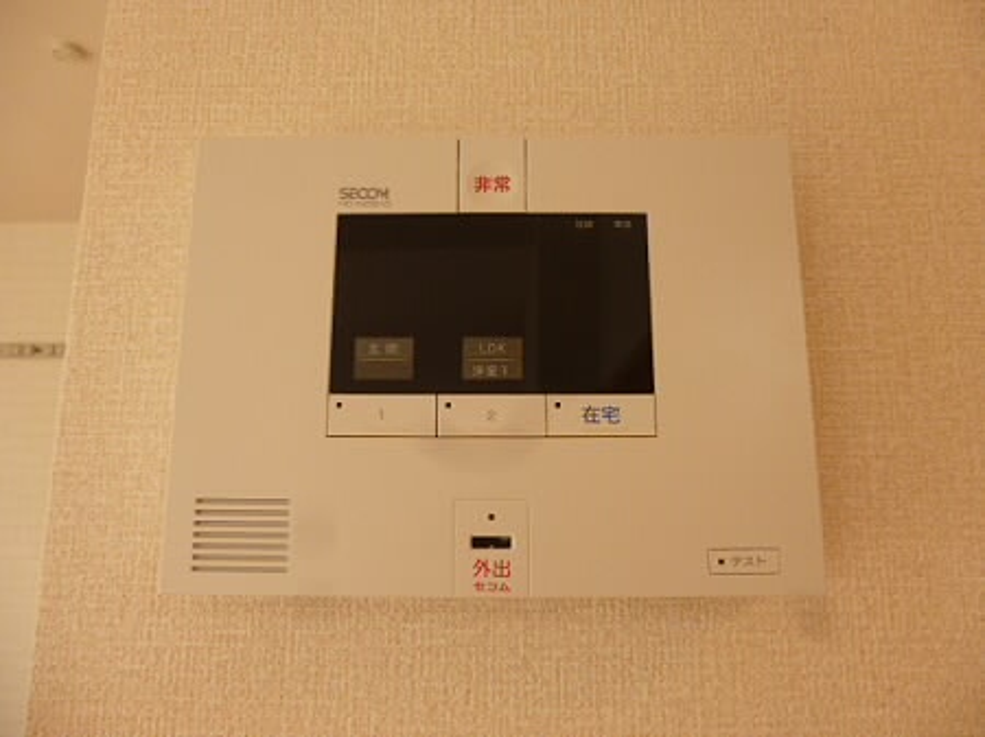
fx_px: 711
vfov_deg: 54.8
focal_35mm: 25
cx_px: 492
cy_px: 368
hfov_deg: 69.4
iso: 320
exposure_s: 1/60
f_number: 3.1
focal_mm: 4.5
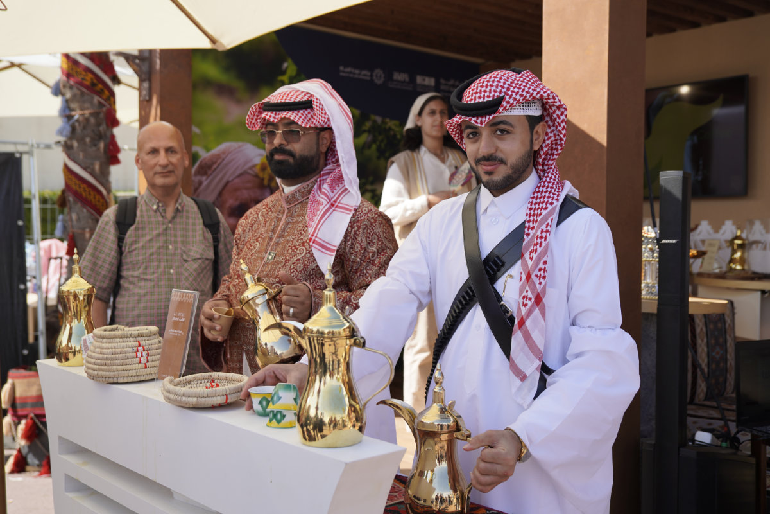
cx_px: 385
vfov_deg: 33.4
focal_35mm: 40
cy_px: 257
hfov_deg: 48.5
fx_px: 855
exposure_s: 1/500
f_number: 4.5
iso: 100
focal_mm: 40
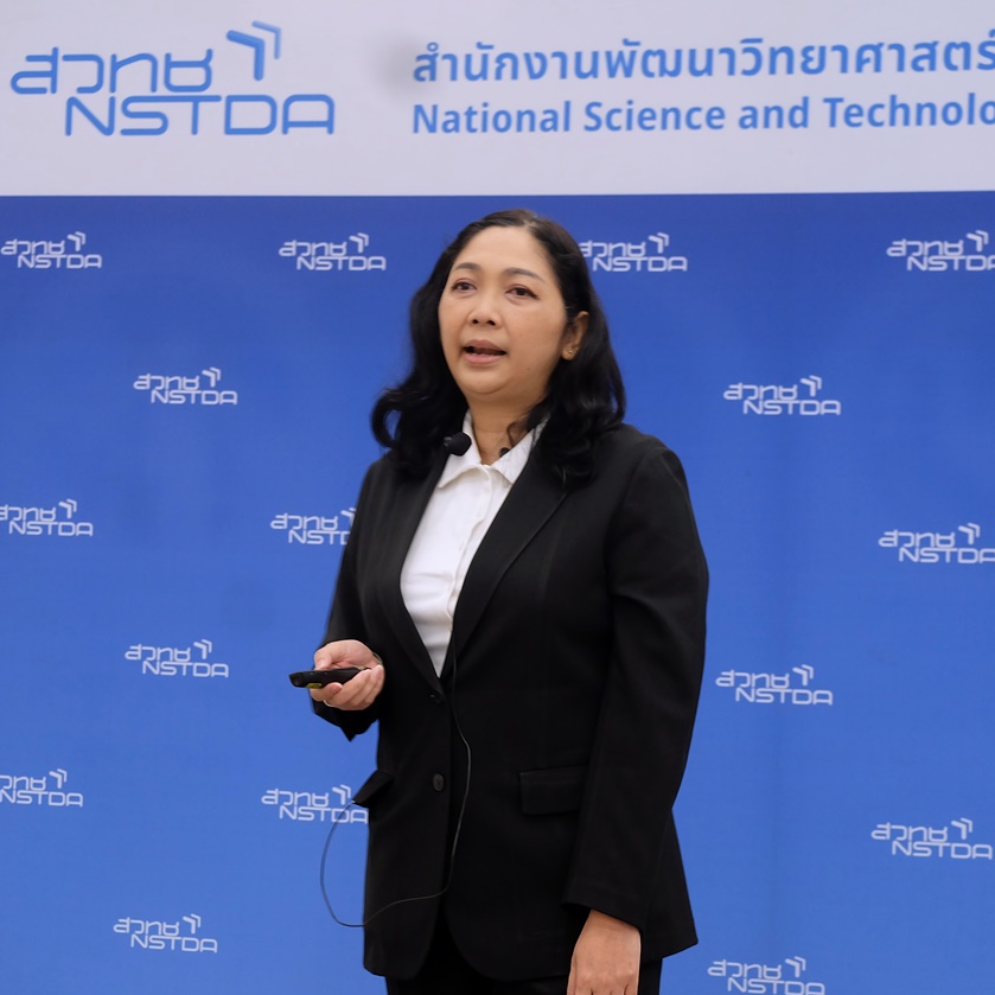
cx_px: 511
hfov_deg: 18.1
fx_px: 3122
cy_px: 496
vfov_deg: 18.1
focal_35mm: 96
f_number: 4.5
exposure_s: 1/30
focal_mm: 50
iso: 800
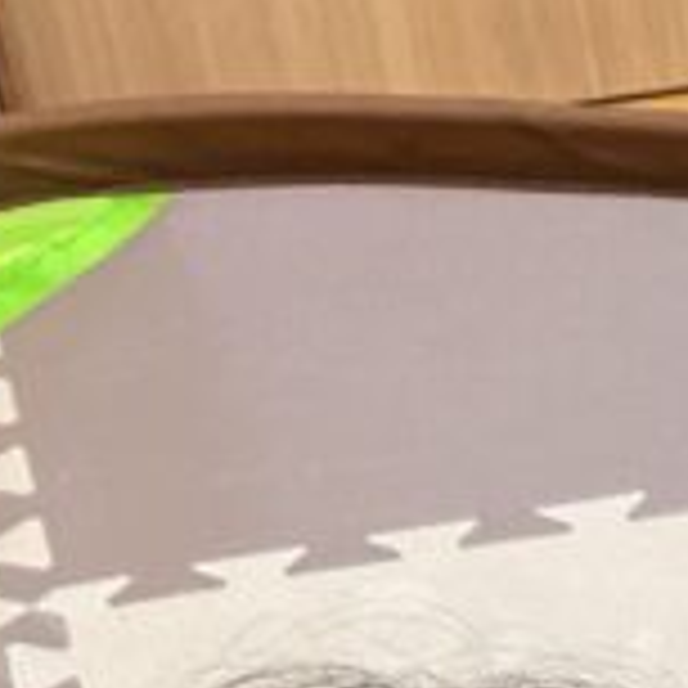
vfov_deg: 9.5
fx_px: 3845
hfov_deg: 9.0
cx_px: 1803
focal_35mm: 171
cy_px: 1425
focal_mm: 3
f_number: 1.8
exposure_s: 1/60
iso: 32
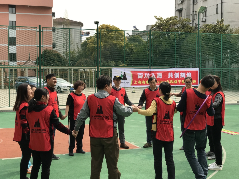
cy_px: 90
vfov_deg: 25.7
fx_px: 394
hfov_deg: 33.8
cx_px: 120
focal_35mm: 57
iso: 20
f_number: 2.8
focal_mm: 6.6
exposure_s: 1/486
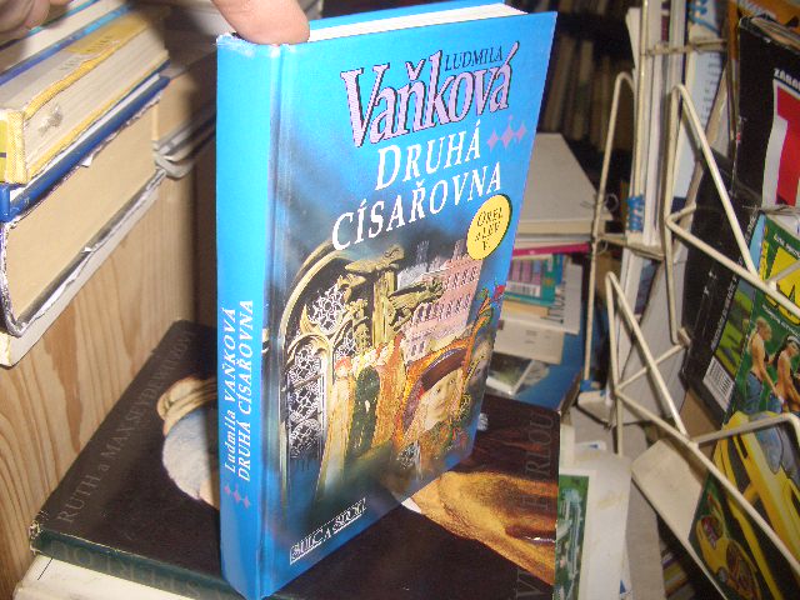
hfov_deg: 52.6
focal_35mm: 35
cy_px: 300
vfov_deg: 40.7
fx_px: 809
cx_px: 400
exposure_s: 1/60
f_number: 2.6
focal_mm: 5.8
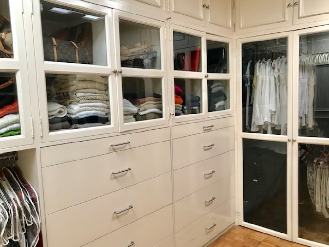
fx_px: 266
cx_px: 164
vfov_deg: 49.7
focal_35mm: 28
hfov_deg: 63.4
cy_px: 124
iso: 25
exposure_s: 1/40
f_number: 1.8
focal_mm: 3.99
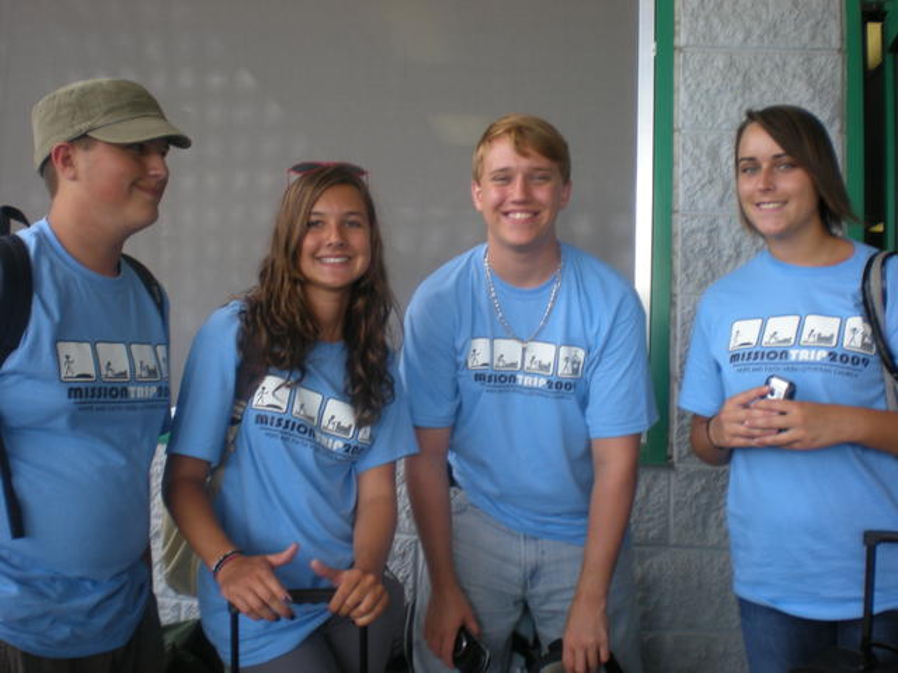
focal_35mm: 38
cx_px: 449
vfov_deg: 37.7
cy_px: 336
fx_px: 986
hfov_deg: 49.0
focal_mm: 6.3
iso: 64
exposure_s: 1/106
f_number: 3.1
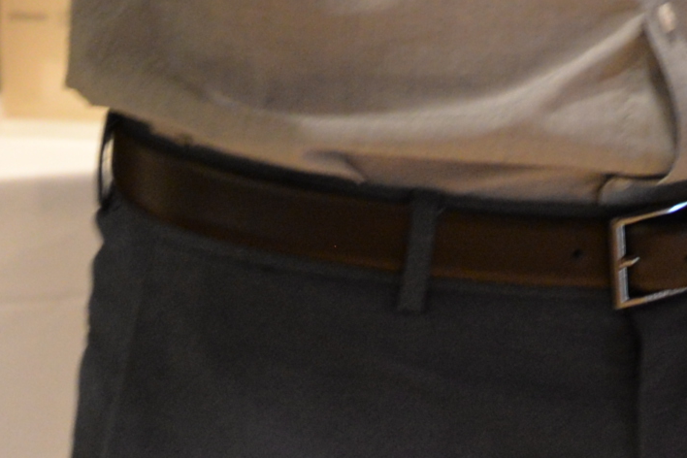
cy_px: -900
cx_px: 829
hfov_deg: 9.1
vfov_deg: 5.8
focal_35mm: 223
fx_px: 4255
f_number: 4
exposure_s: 1/30
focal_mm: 35
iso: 1250
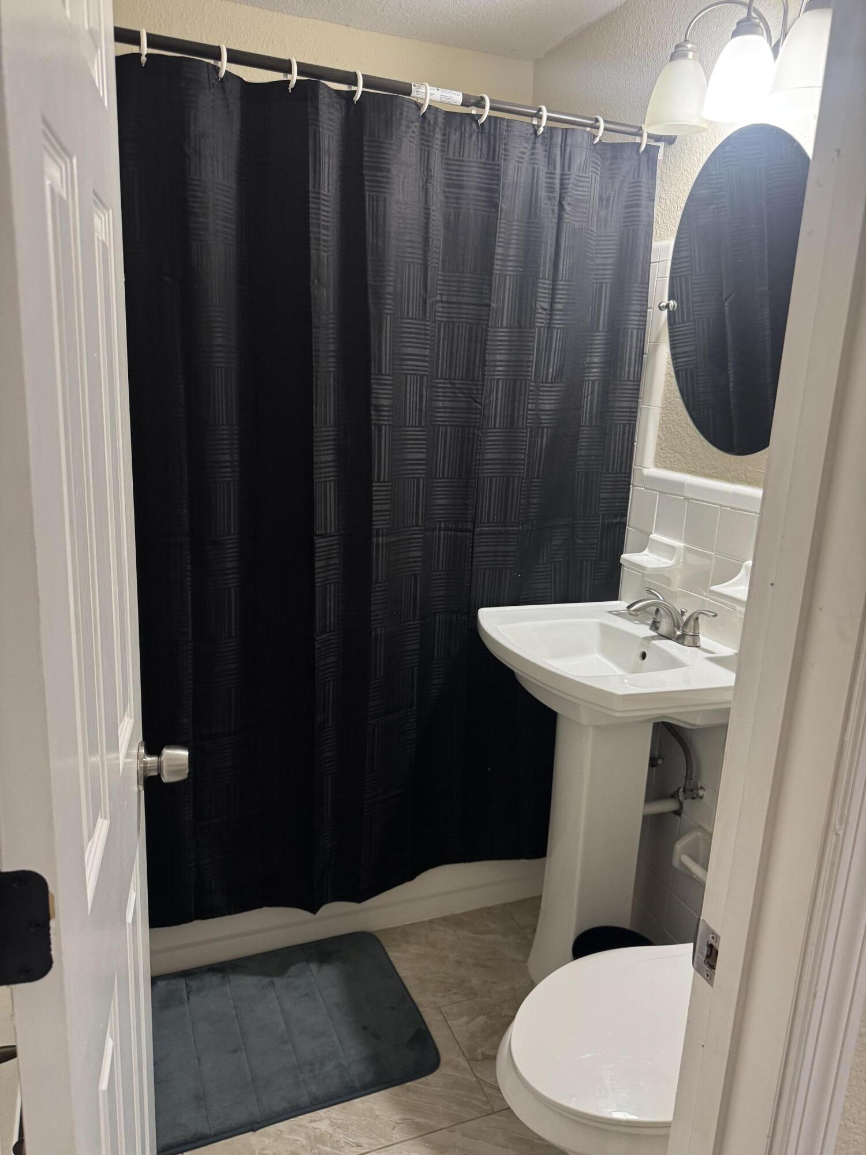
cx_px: 433
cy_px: 578
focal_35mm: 24
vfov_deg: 71.6
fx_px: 801
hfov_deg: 56.8
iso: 250
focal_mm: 6.76
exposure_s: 1/60
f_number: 1.78
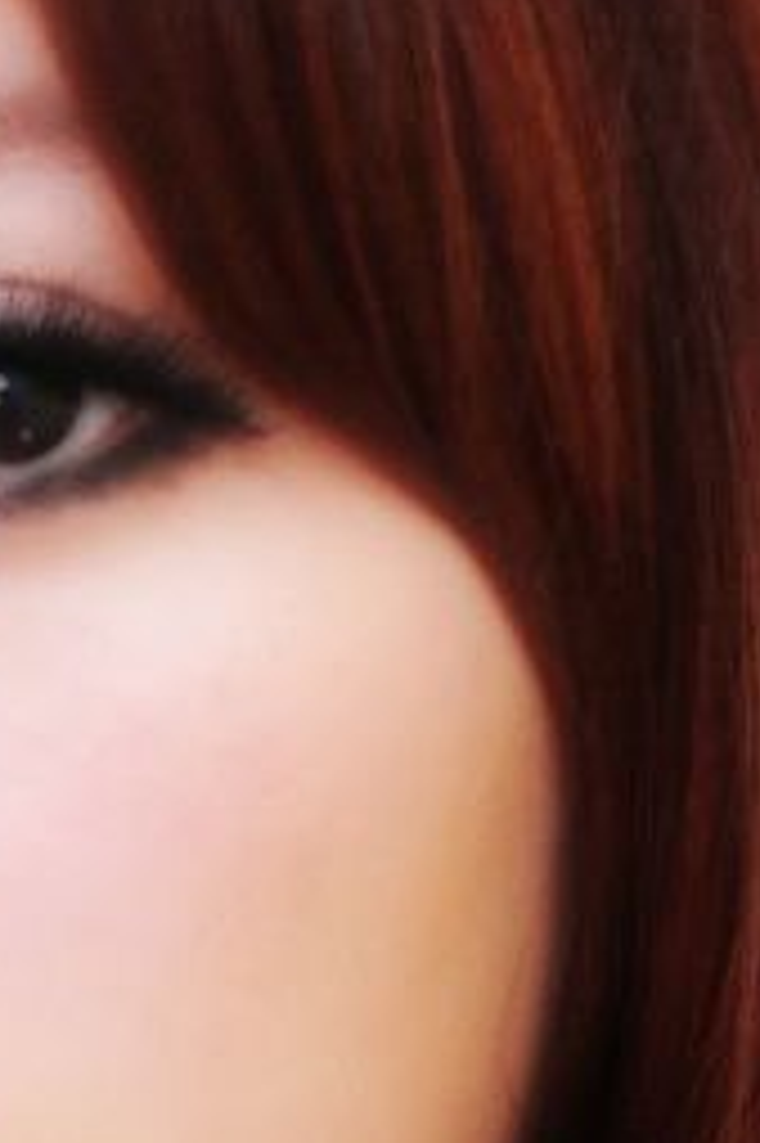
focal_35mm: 609
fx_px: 19310
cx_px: 126
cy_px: 1642
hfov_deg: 2.3
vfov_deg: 3.4
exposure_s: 1/250
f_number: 2.8
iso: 250
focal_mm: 70
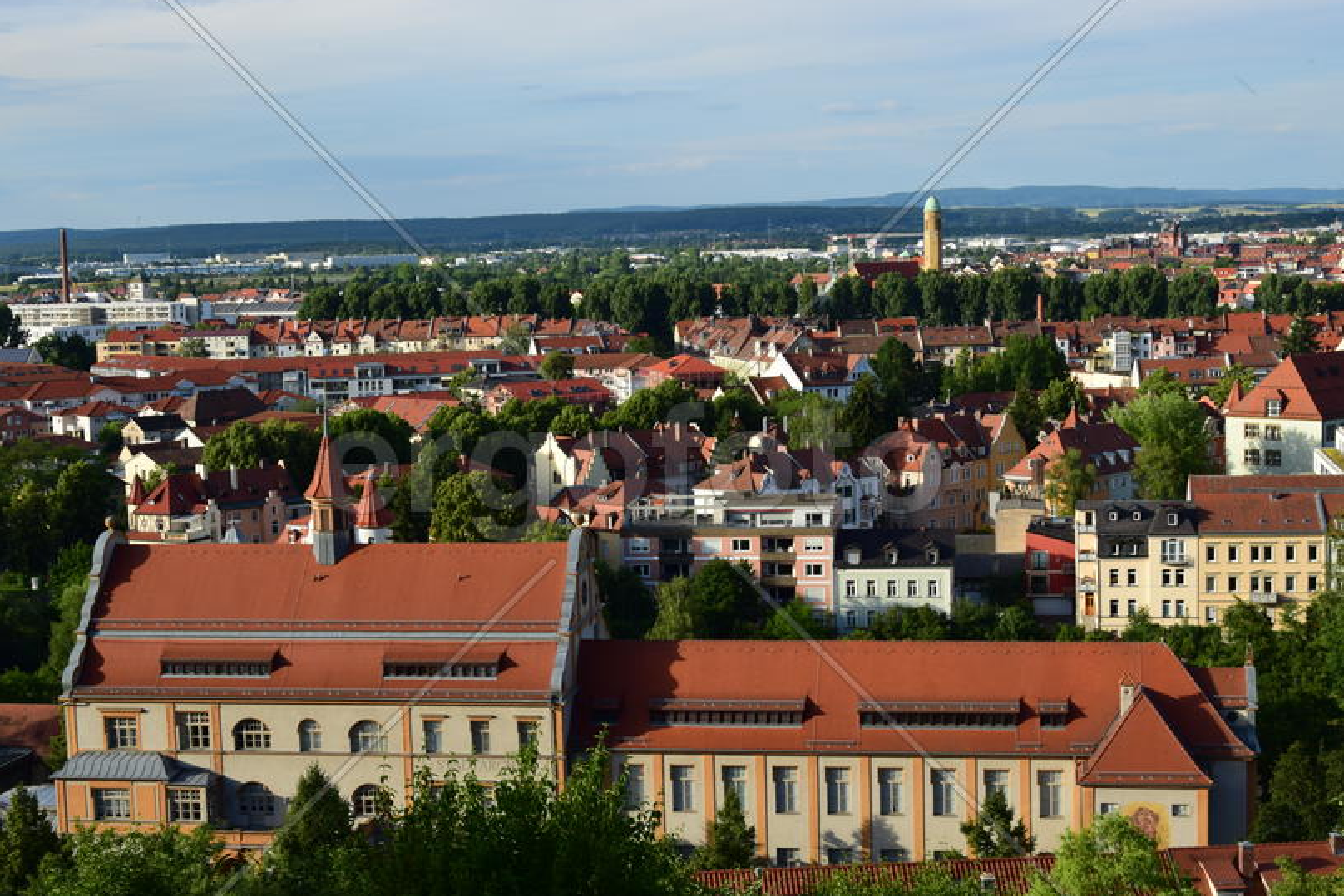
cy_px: 472
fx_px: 2111
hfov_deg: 35.3
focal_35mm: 57
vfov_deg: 24.0
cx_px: 640
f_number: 10
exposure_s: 1/100
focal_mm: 35
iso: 100
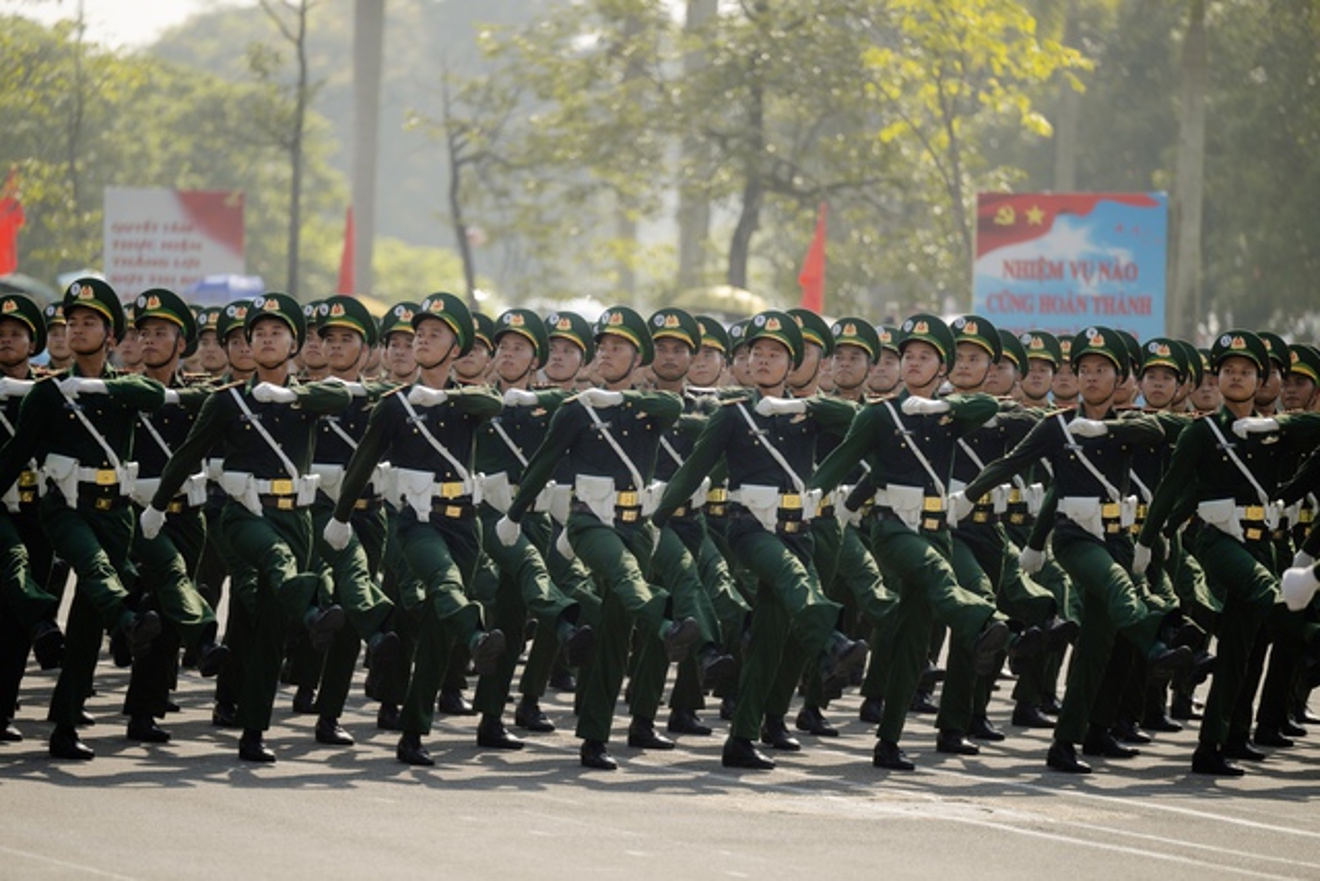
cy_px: 440
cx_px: 660
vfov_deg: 6.9
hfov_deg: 10.3
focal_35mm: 200
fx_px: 7335
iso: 250
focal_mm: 200
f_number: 2.8
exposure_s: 1/2000
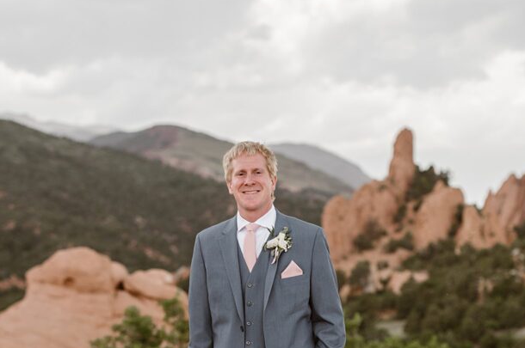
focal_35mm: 131
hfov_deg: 15.7
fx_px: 1908
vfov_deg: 10.4
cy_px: 245
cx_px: 288
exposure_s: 1/640
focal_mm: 78
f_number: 3.2
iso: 200
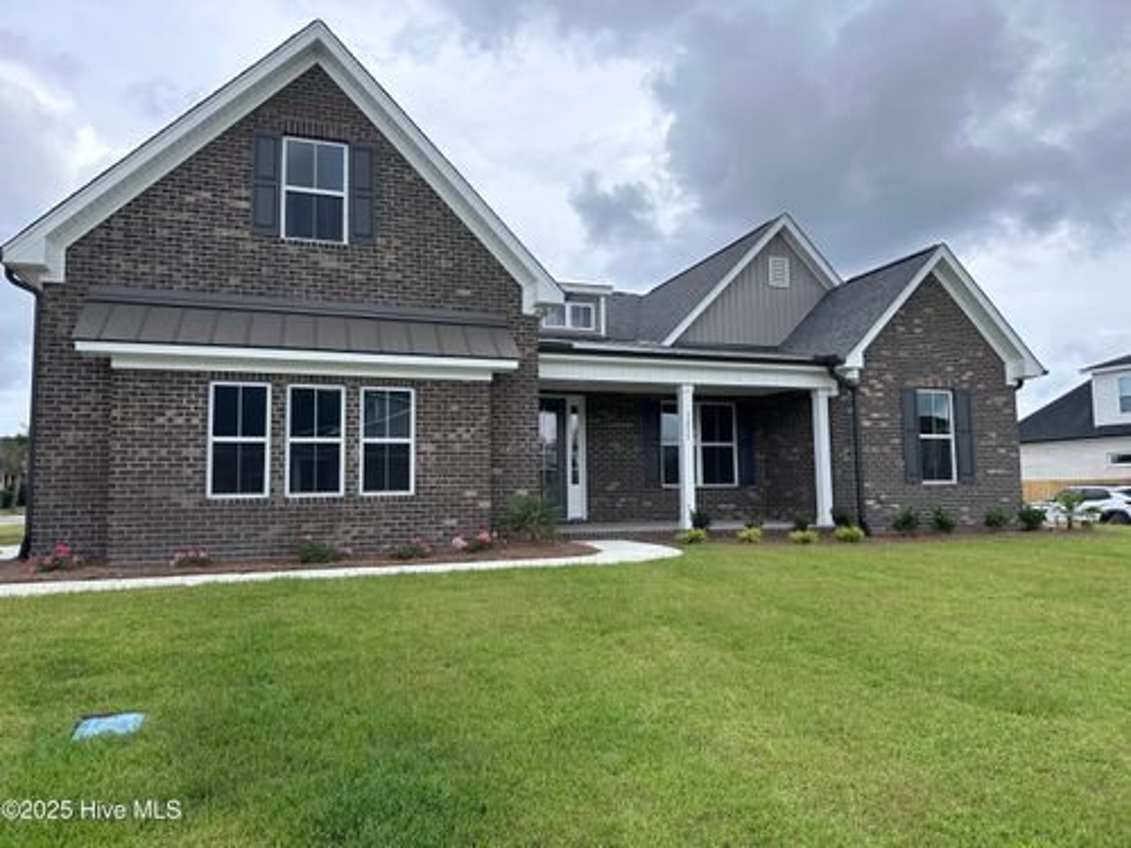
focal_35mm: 24
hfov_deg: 71.6
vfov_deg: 56.8
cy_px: 424
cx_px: 566
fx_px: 784
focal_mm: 6.86
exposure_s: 1/1949
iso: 80
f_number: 1.78
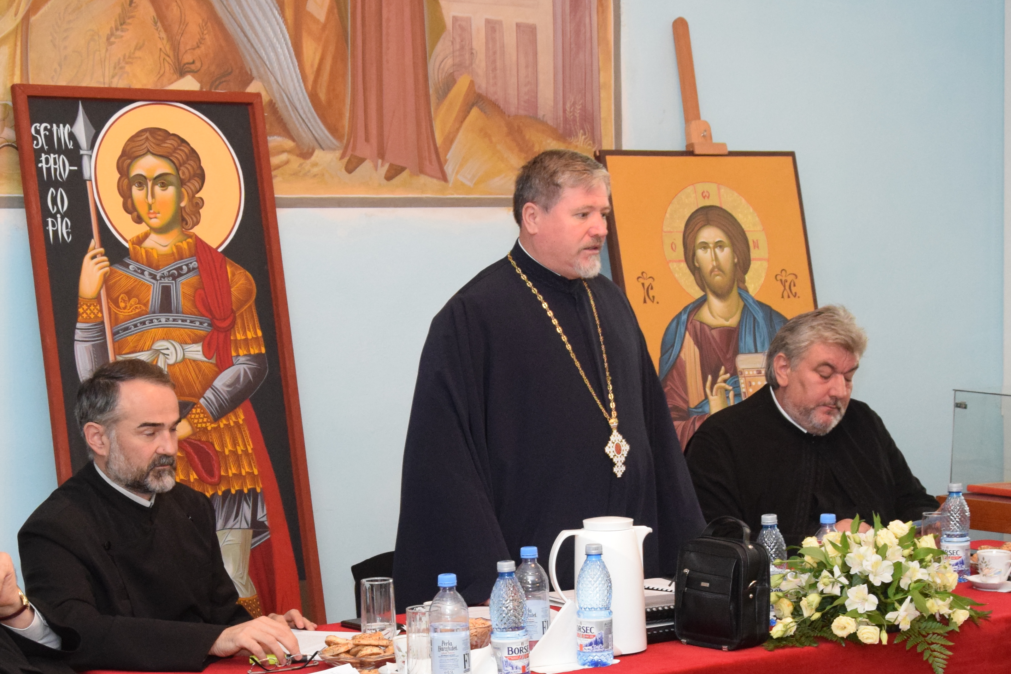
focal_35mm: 73
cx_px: 574
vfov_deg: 18.6
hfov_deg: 27.7
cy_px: 495
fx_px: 2050
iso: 2500
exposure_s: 1/100
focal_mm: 26
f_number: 5
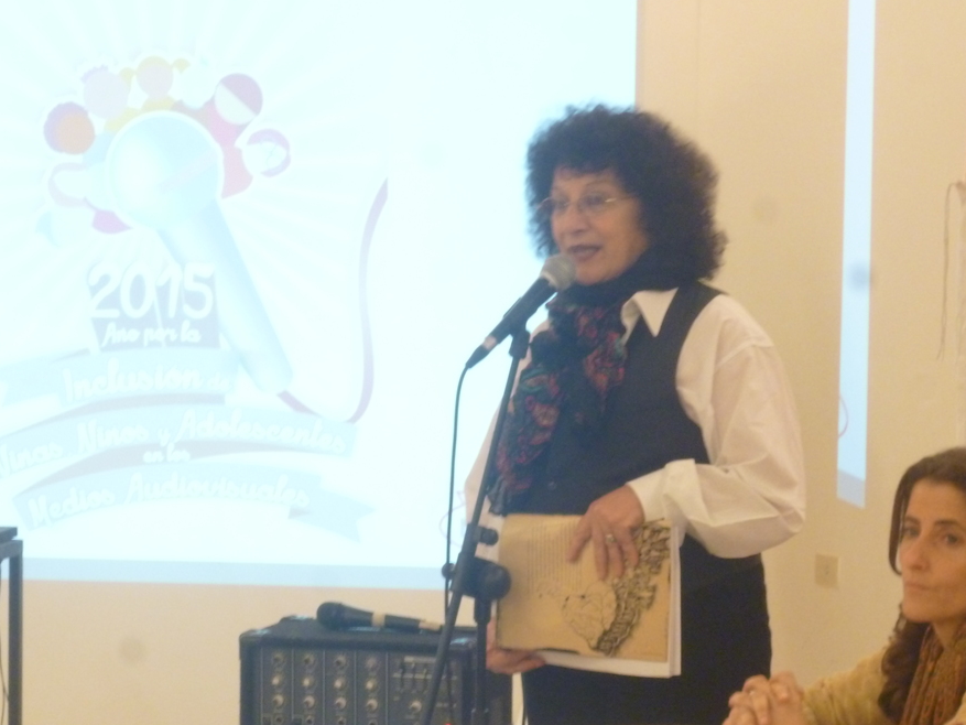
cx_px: 453
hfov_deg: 15.5
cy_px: 459
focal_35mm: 127
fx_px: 3545
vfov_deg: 11.7
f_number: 5.8
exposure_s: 1/6
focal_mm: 15.5
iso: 400
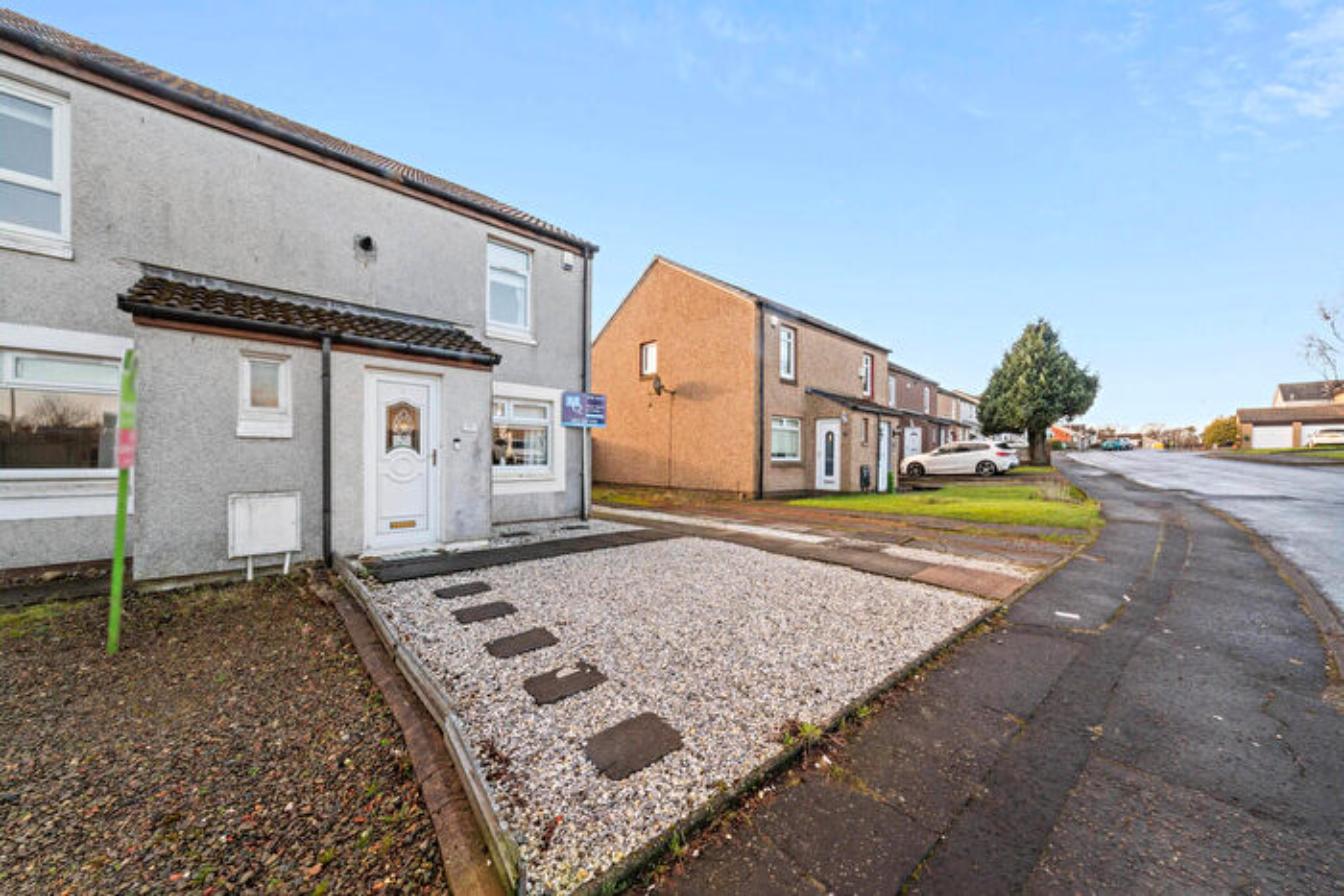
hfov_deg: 112.6
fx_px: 448
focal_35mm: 12
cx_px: 672
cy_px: 448
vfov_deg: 90.0
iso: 400
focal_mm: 12
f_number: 22
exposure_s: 1/6
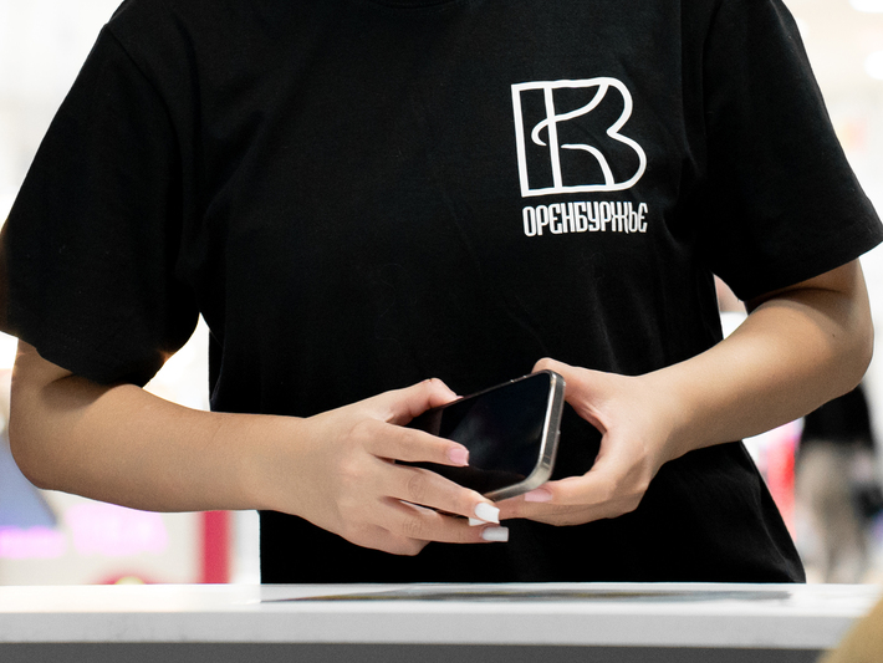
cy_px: -17
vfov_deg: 7.6
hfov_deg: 10.1
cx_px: 403
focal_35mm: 195
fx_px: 4976
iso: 3200
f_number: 4
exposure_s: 1/125
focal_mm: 75
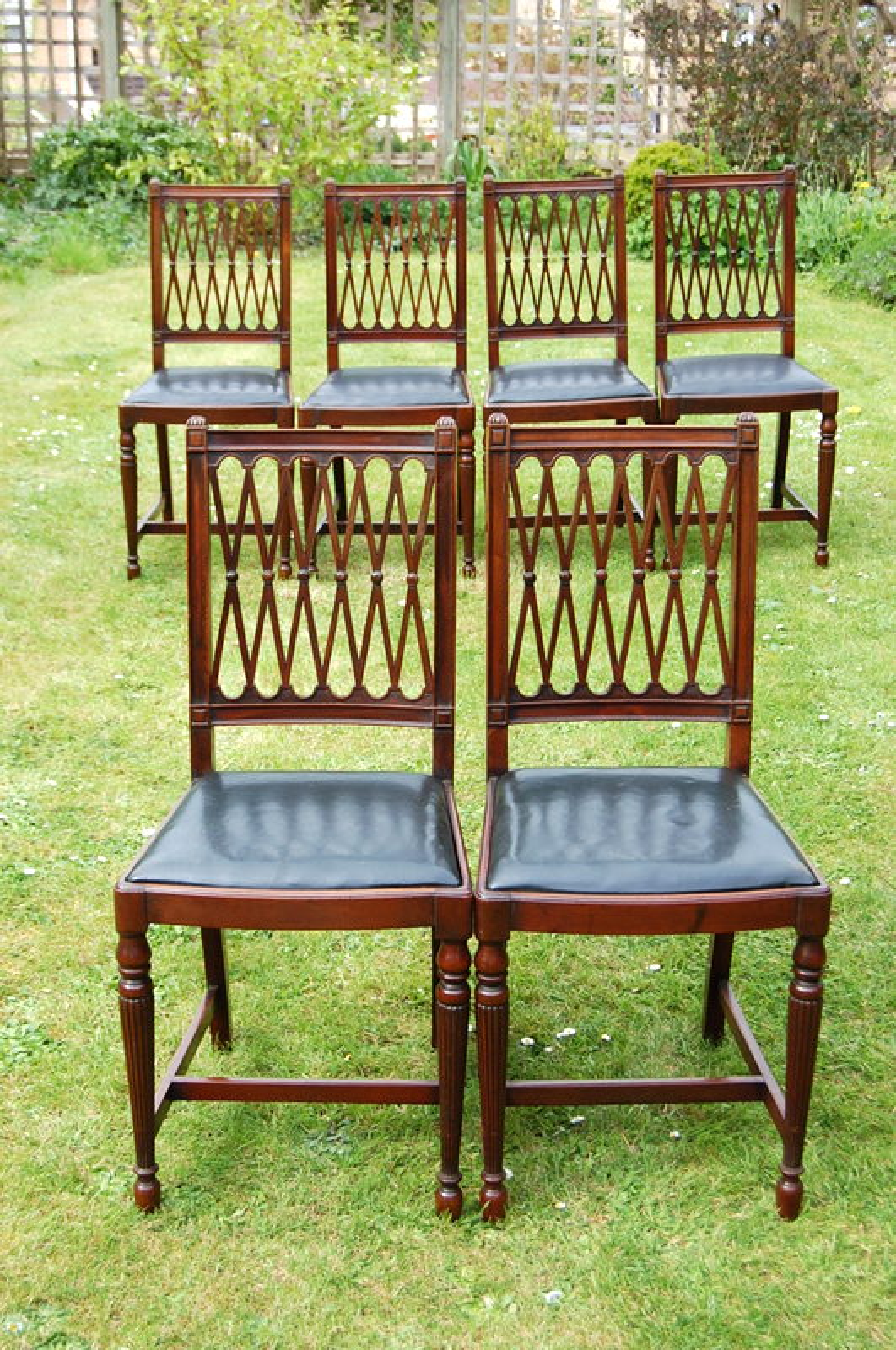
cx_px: 448
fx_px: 1966
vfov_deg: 37.9
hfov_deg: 25.7
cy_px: 675
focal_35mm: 52
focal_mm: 35
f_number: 6.3
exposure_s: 1/160
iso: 200
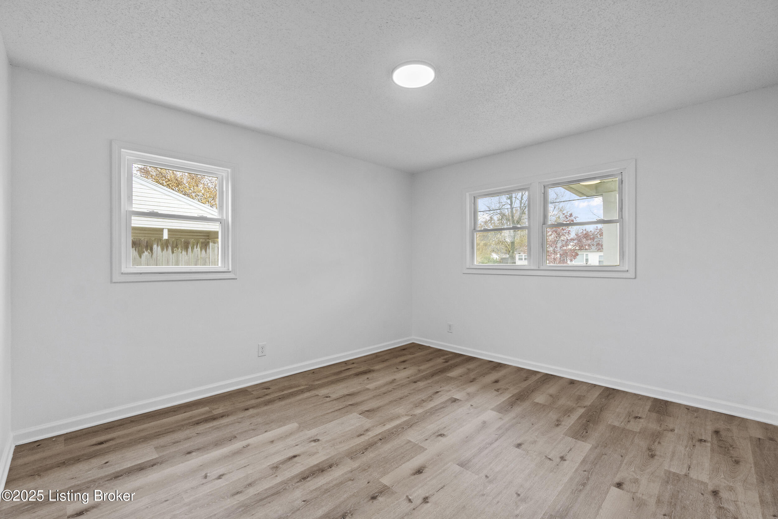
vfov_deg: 77.3
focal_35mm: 15
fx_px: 324
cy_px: 260
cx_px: 389
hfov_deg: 100.4
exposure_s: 1/15
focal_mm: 10
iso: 400
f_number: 9
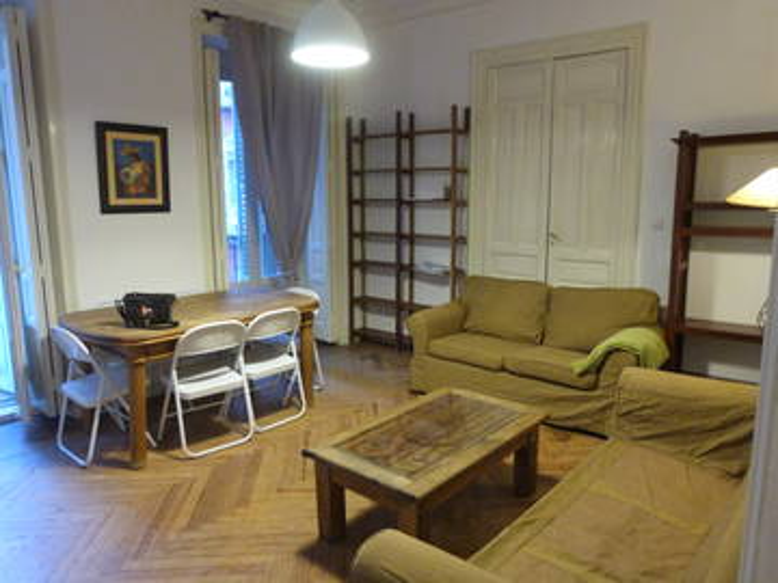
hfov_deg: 69.4
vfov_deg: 54.9
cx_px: 389
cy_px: 292
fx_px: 562
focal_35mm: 25
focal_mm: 4.5
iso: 500
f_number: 2.8
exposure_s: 1/8
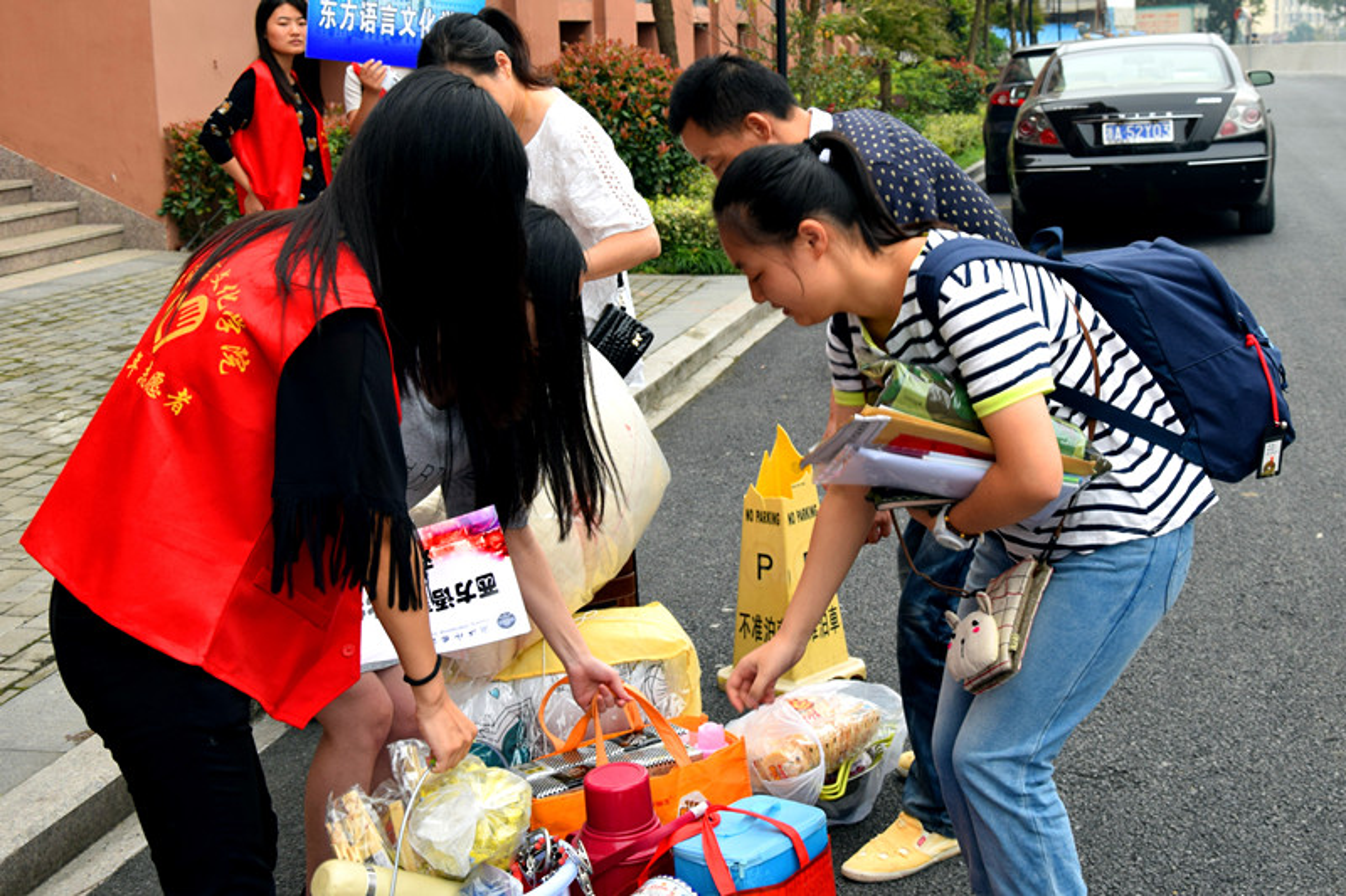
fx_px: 1682
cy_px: 448
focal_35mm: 45
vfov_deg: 29.9
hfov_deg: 43.6
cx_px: 673
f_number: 6.3
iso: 400
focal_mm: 30
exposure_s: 1/160
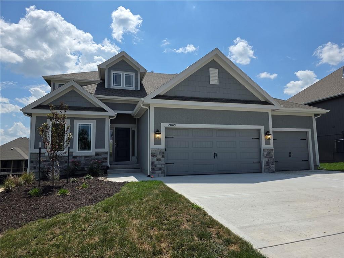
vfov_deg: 58.9
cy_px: 129
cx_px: 172
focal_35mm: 23
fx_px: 229
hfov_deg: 73.9
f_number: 1.7
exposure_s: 1/7944
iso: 64
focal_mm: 6.3
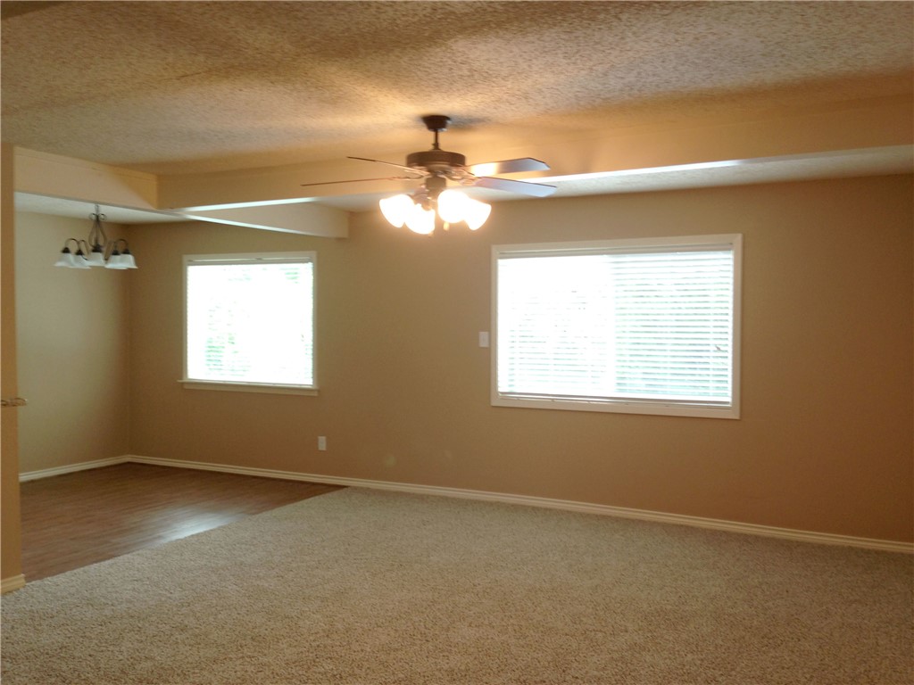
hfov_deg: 55.4
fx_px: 871
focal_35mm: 33
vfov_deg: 42.9
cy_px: 342
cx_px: 457
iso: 64
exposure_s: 1/20
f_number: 2.4
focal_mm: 4.13
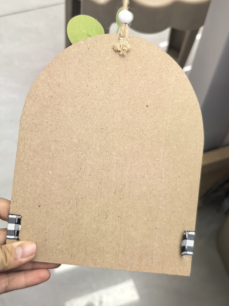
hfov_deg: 28.5
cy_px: 129
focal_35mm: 51
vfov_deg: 37.4
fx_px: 450
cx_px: 102
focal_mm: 5.75
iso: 50
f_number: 1.4
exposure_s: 1/100
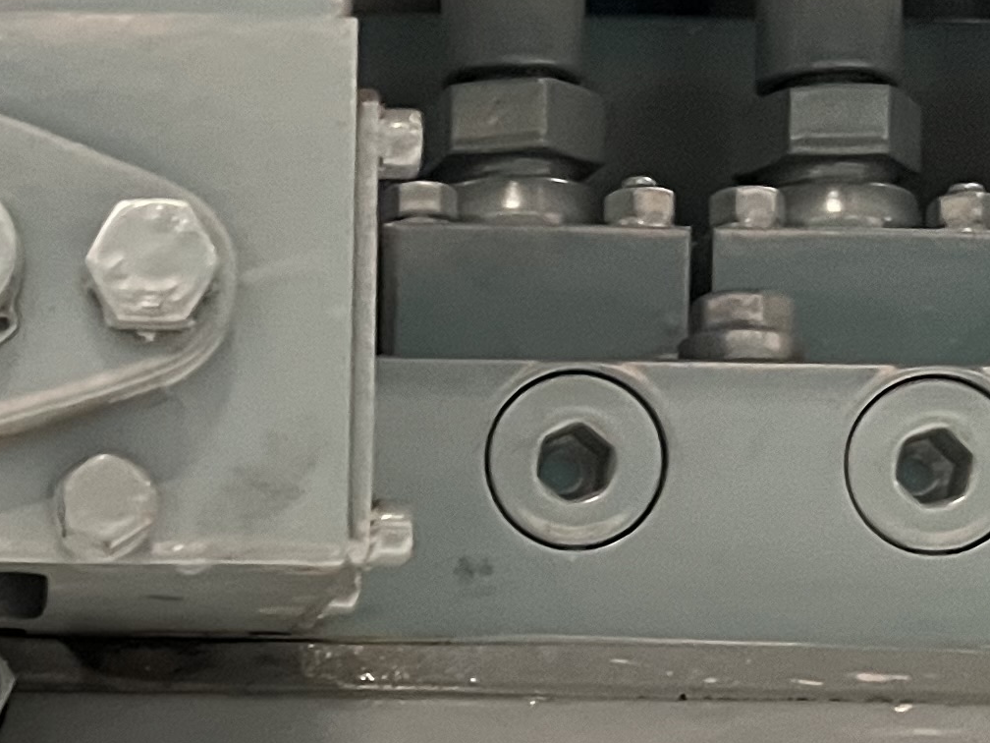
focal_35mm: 104
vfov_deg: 13.7
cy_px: 943
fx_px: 2974
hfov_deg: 18.3
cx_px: -70
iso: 640
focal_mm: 5.7
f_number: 1.5
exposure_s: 1/33
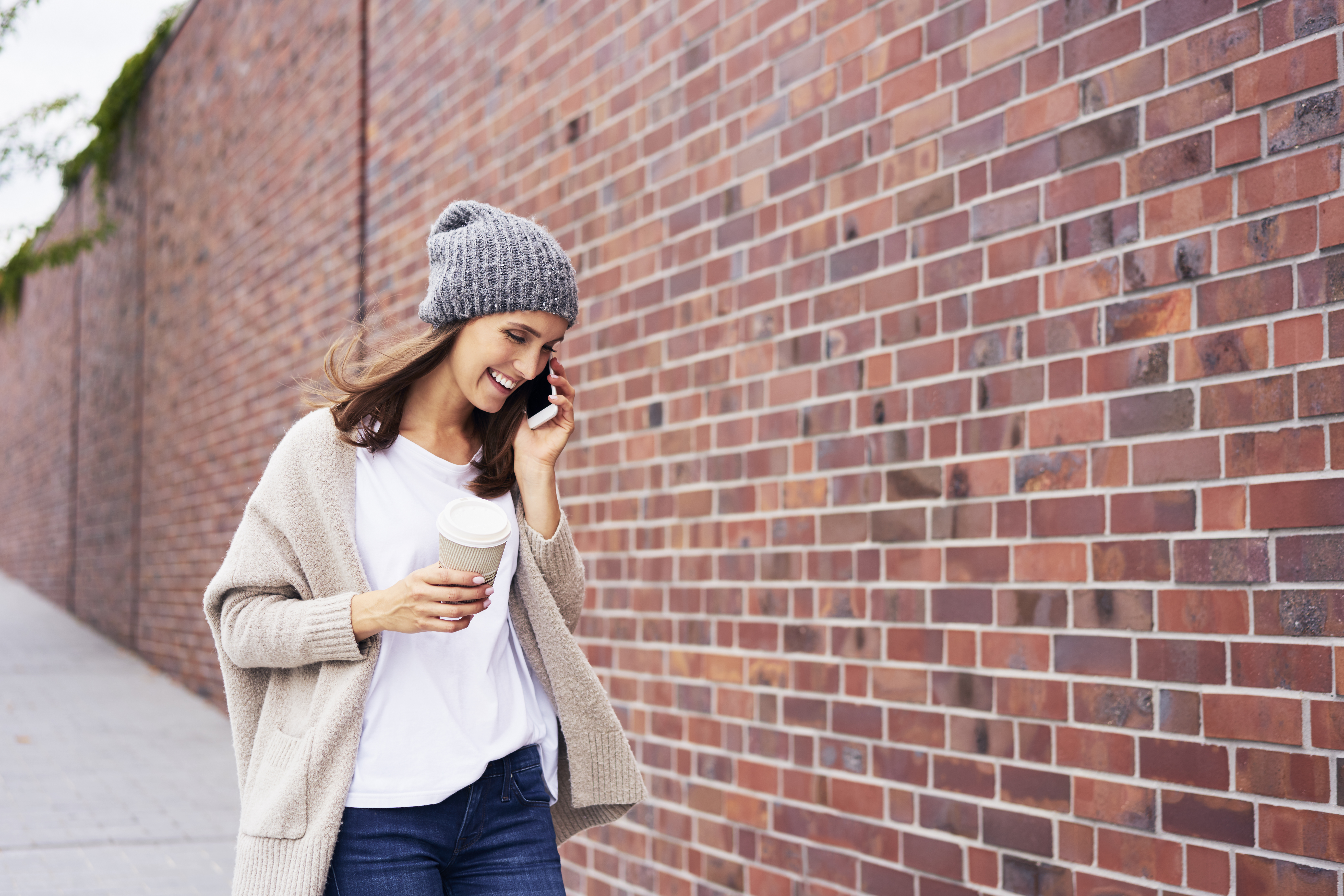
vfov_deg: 24.6
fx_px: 2053
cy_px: 448
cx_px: 672
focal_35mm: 55
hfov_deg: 36.2
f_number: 2.8
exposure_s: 1/500
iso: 100
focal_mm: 55
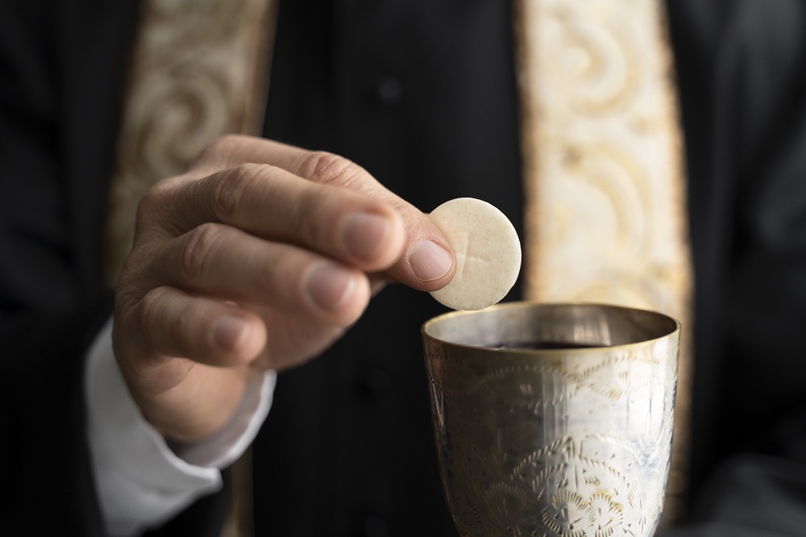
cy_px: 268
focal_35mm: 50
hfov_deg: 39.6
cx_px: 403
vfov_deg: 27.0
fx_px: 1119
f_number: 2.8
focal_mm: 50
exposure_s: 1/640
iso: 640
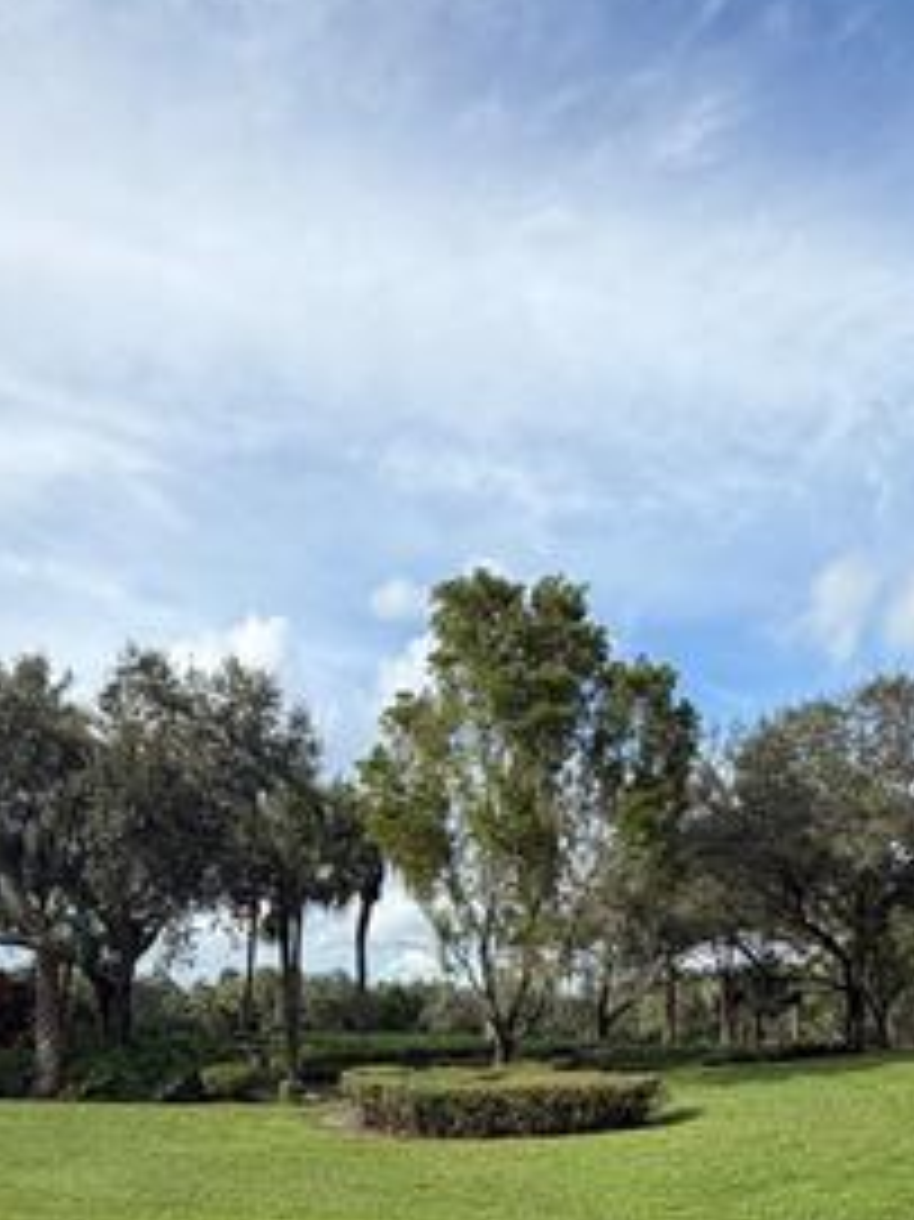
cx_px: 527
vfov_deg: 53.2
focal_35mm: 31
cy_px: 1031
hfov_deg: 45.3
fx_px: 1092
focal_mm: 2.22
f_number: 2.2
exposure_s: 1/770
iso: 32
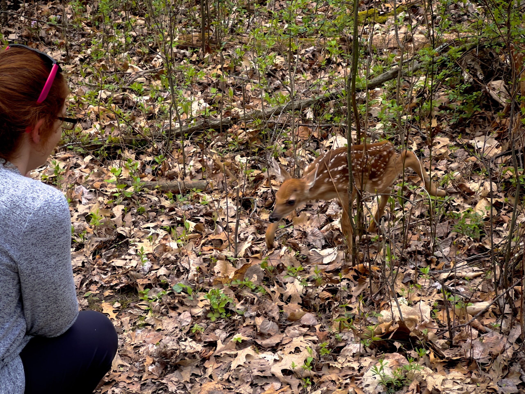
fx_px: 1168
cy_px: 197
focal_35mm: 77
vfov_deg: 19.1
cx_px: 262
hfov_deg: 25.3
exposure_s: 1/99
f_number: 2.8
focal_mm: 9
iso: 32
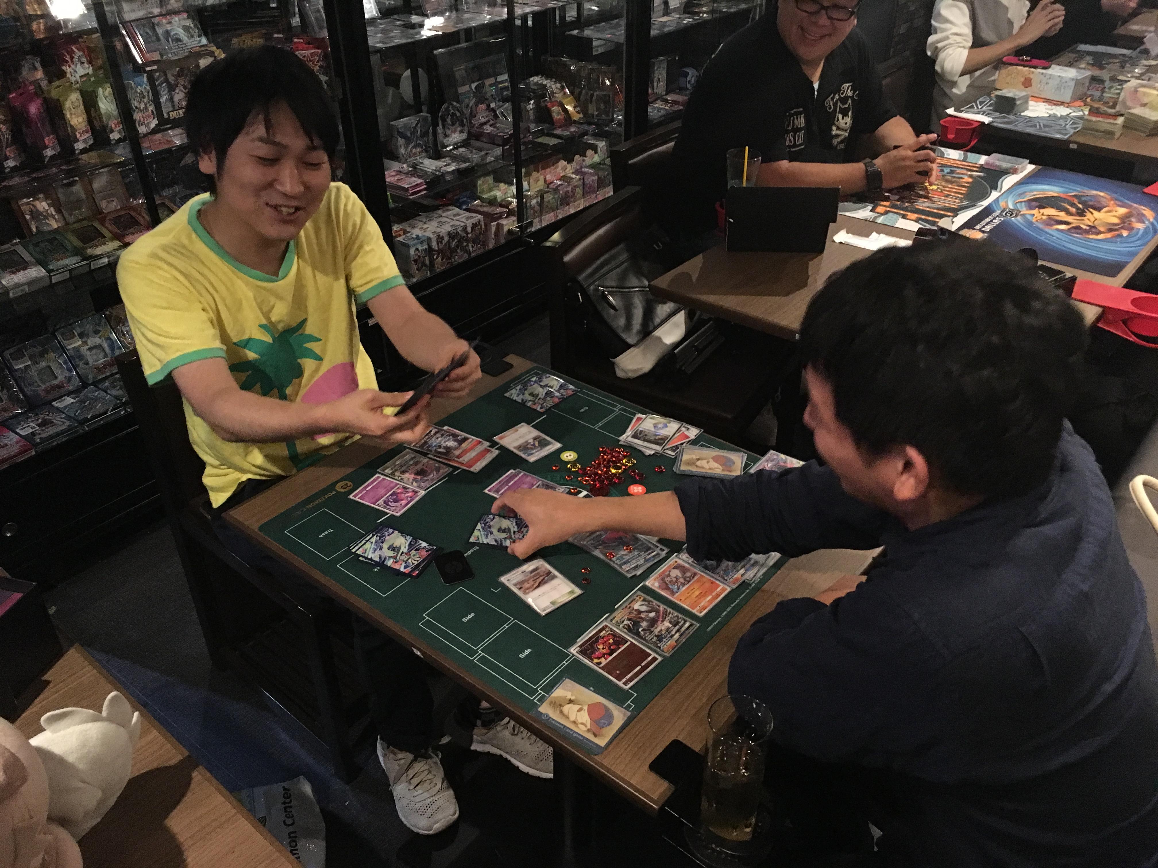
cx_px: 579
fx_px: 970
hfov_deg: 61.7
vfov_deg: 48.2
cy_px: 434
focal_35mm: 29
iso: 250
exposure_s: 1/15
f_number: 2.2
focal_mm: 4.2
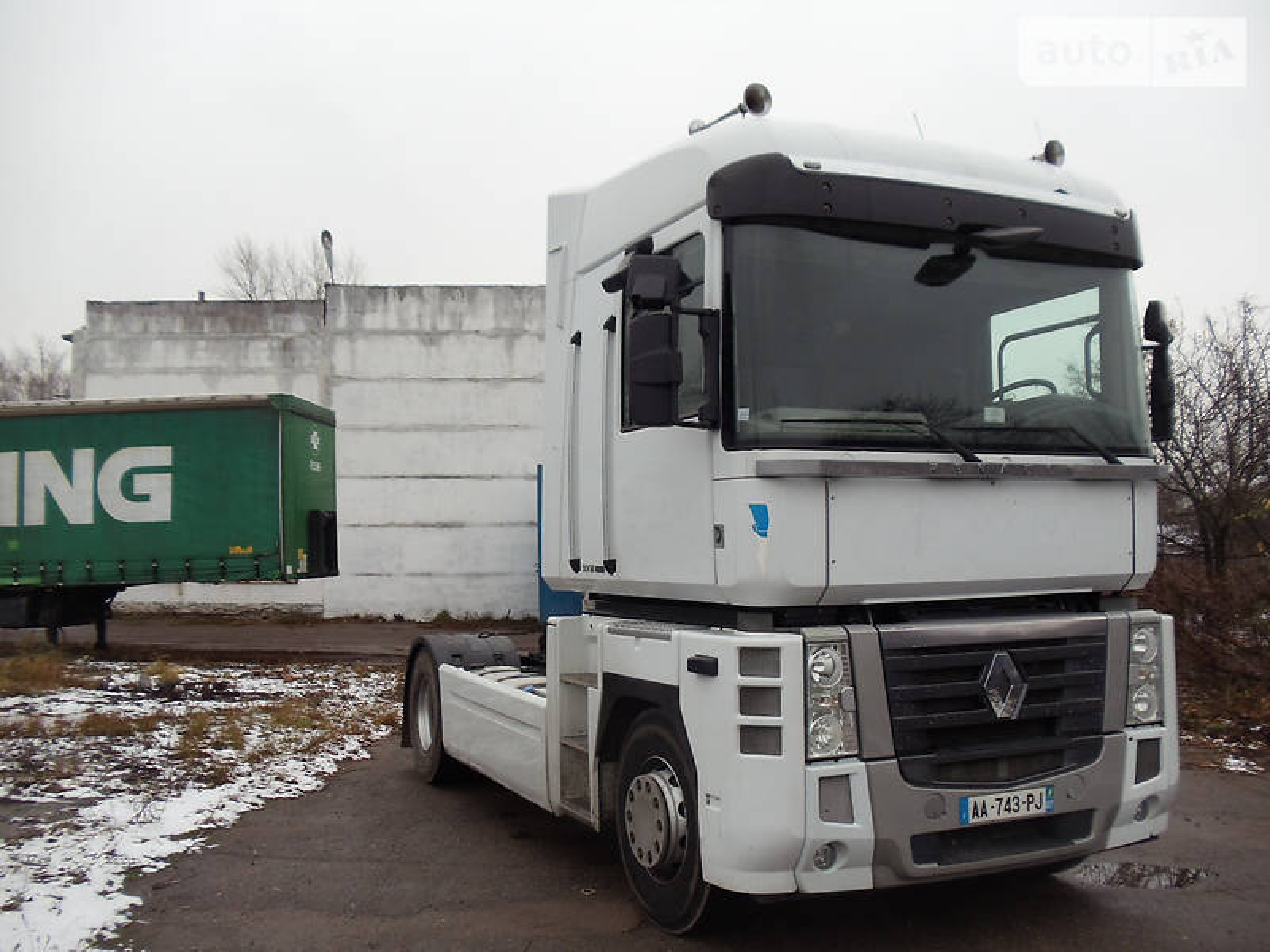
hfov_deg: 42.9
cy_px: 476
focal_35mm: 44
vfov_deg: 32.9
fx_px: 1614
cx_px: 635
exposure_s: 1/100
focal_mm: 6
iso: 80
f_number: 3.5
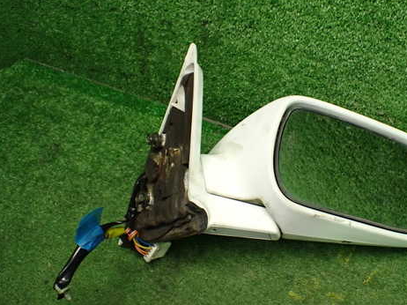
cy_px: 159
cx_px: 261
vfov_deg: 36.8
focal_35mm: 39
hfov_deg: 47.3
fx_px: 458
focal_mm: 5.4
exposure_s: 1/125
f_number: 2.3
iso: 500
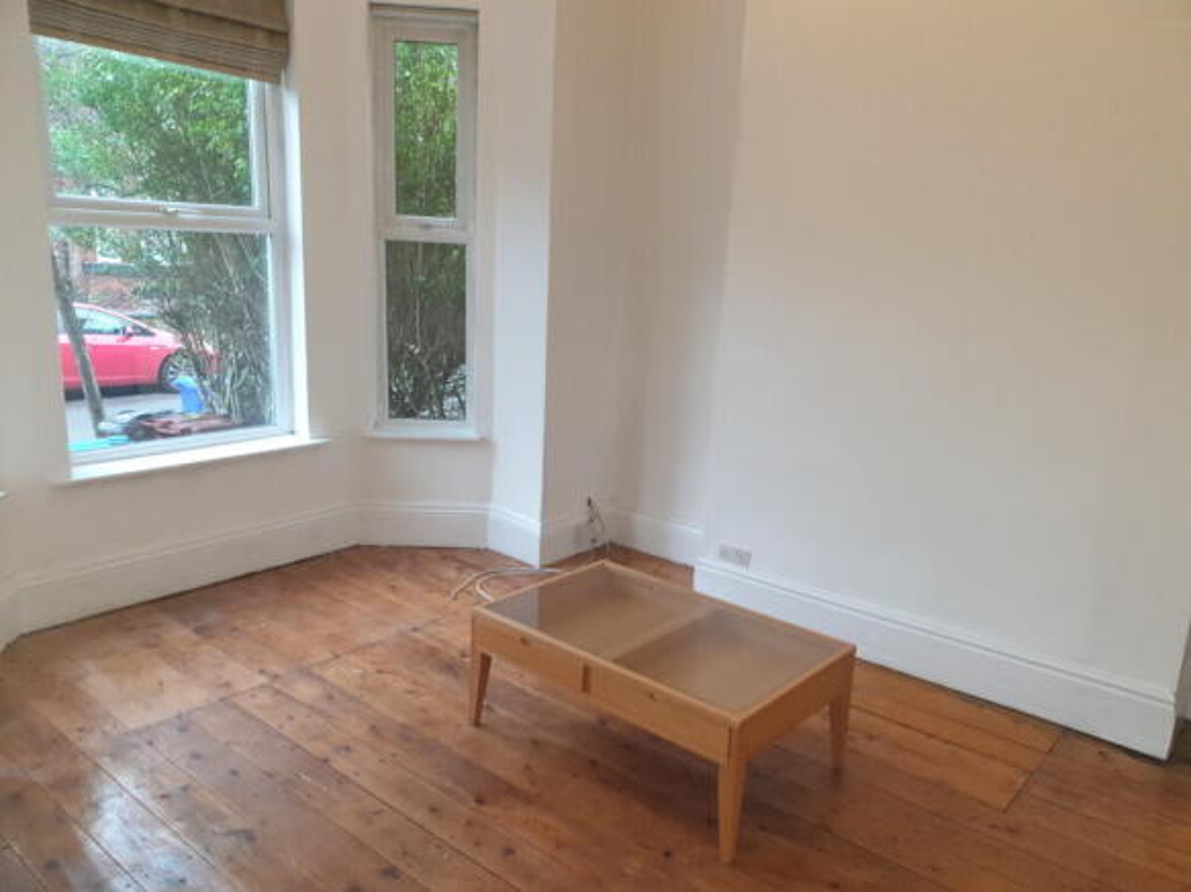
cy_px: 446
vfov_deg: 53.0
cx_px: 596
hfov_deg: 67.3
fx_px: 894
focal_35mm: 26
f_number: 2.4
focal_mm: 4.3
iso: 125
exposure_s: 1/20
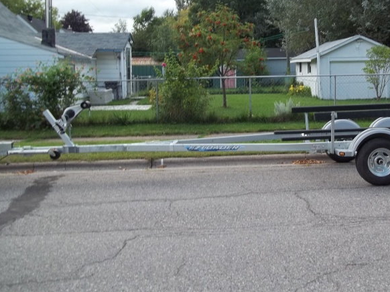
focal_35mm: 44
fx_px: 496
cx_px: 253
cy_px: 92
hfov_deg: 42.5
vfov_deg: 32.5
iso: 64
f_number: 2.9
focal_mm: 5.7
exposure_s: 1/200
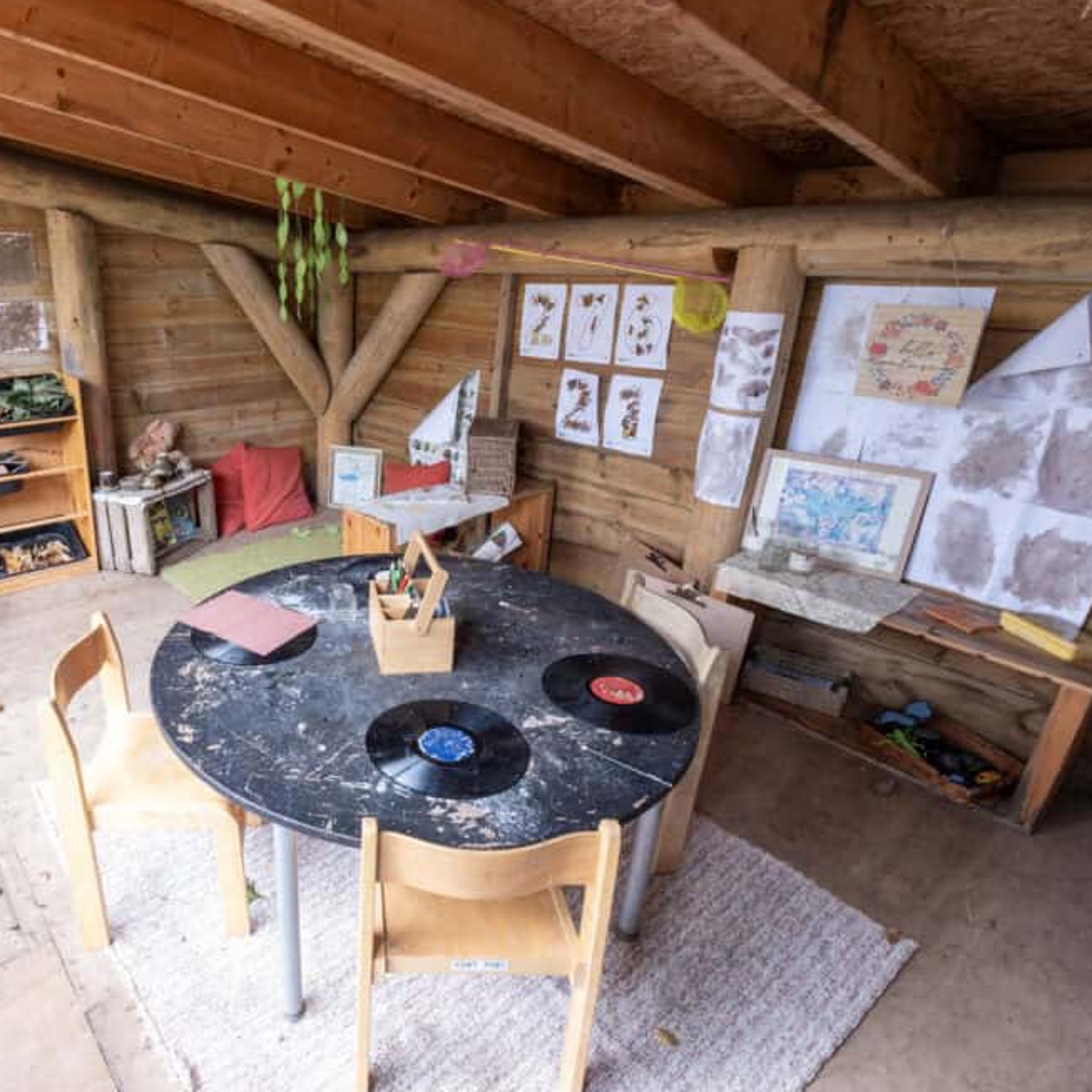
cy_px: 553
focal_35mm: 20
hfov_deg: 71.5
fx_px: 714
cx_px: 324
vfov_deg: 74.8
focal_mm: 10
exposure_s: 6.5
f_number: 10
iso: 125
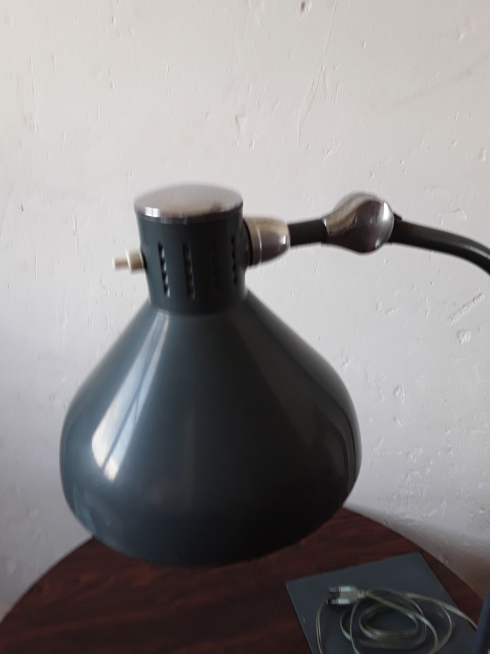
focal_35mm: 27
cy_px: 327
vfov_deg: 65.3
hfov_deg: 51.4
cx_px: 245
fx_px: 510
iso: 40
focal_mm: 2.91
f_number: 1.9
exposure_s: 1/33
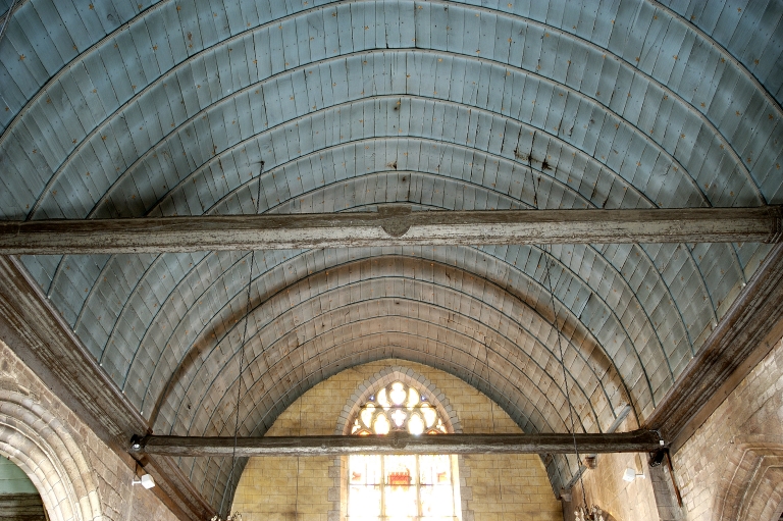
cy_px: 260
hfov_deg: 57.3
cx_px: 392
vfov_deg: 39.9
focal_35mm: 33
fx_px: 717
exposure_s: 1/1.6
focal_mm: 22
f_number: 8
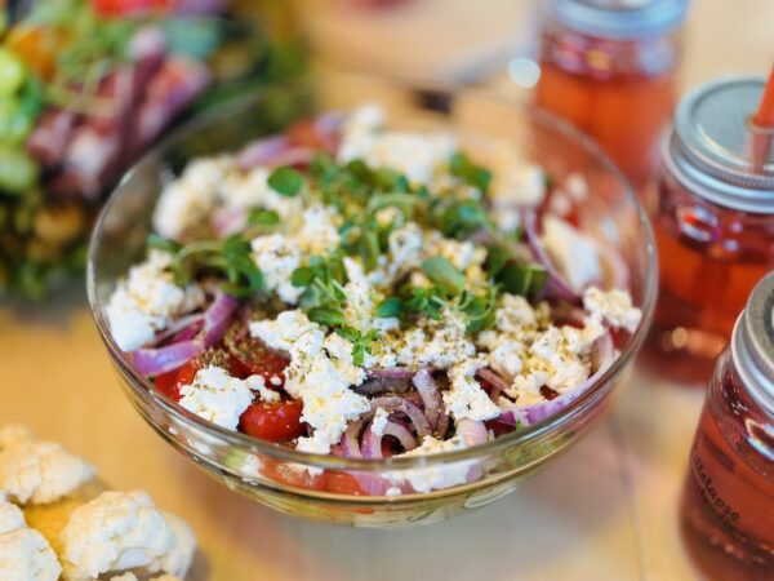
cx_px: 387
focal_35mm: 48
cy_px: 290
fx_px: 1073
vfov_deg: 30.3
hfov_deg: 39.7
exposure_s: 1/50
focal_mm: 6.86
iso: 250
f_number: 1.78
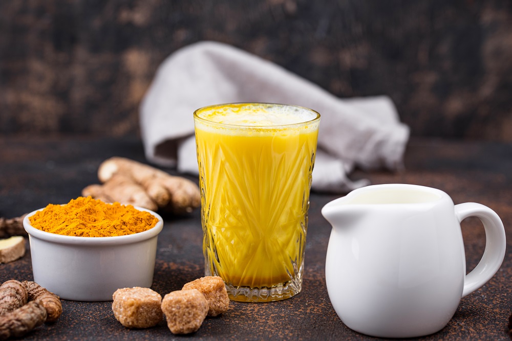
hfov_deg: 19.5
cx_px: 256
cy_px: 170
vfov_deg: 13.0
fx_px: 1493
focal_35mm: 105
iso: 100
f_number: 9
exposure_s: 1/100
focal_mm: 105
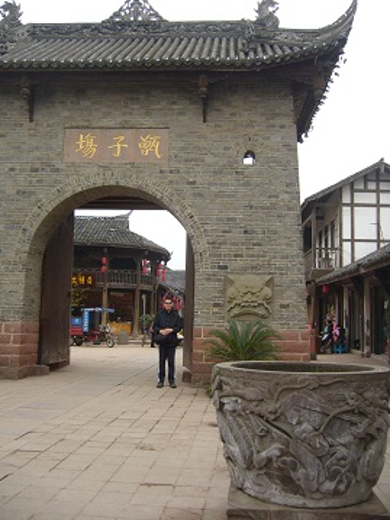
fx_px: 526
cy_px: 260
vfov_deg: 52.6
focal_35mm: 35
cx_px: 195
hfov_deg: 40.7
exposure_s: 1/320
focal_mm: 5.8
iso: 80
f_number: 2.8
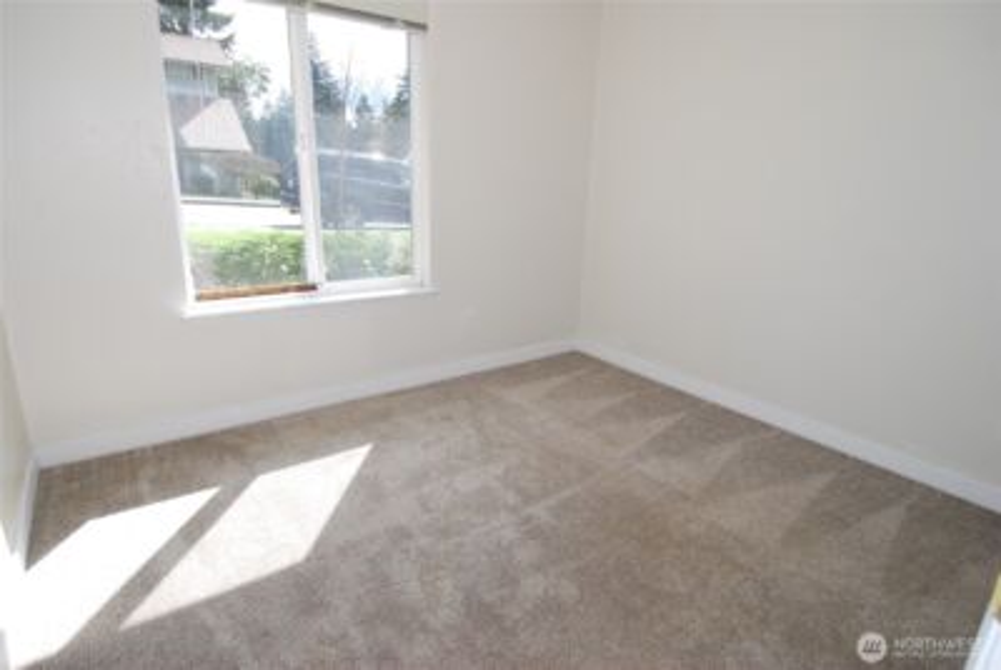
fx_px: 501
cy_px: 335
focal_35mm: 18
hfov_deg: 89.9
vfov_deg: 67.6
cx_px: 500
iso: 140
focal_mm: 12
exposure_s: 1/125
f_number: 5.6
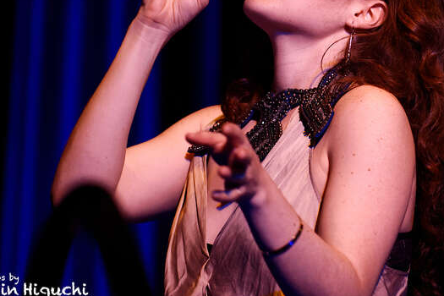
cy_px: 99
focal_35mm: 305
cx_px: 229
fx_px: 3761
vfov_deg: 4.5
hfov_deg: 6.8
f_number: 2.8
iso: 3600
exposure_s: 1/100
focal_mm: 200
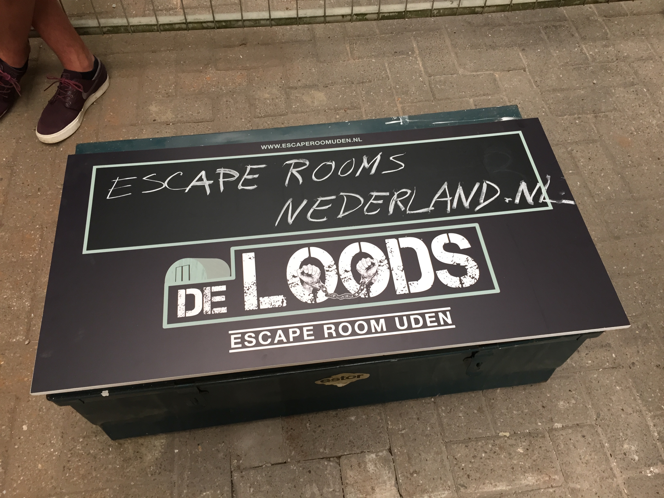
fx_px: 556
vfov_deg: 48.2
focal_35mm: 29
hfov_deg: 61.7
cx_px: 332
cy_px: 249
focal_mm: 4.15
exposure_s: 1/30
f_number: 2.2
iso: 64
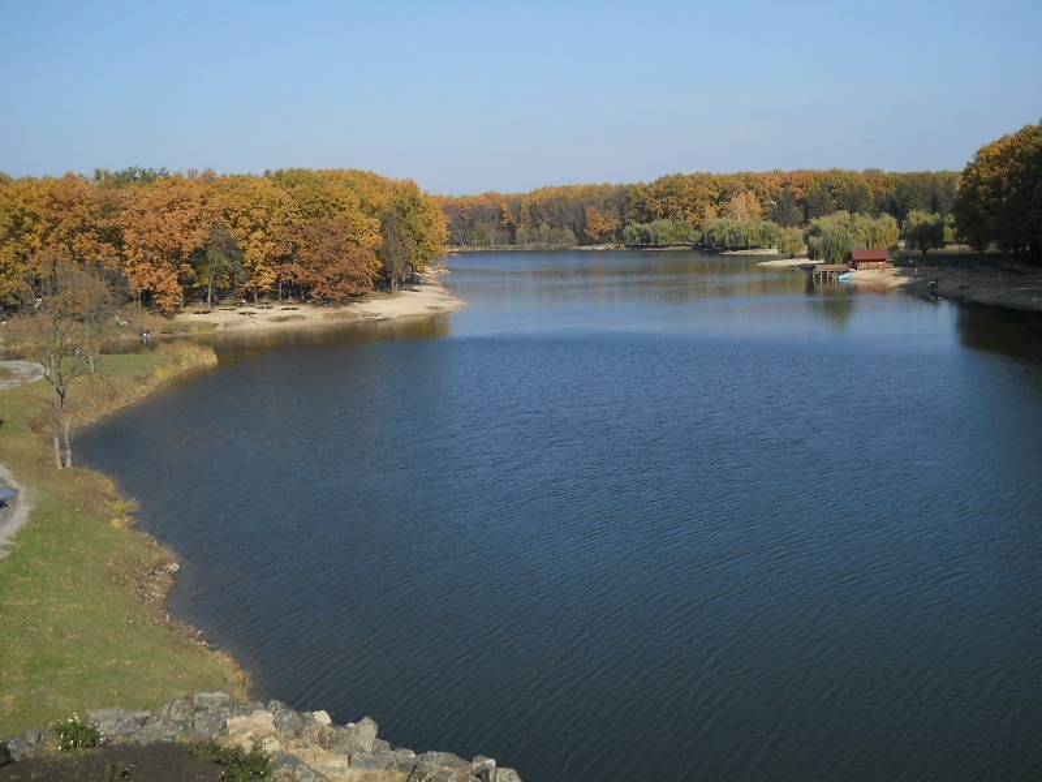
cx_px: 521
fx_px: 1234
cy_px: 391
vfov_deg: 35.1
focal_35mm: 41
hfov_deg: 45.8
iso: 80
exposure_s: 1/320
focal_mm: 6.72
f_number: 5.5
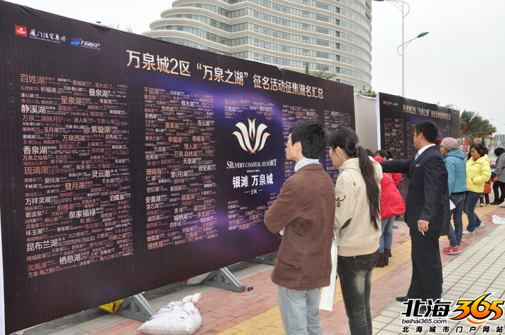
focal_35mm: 34
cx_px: 257
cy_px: 168
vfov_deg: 38.8
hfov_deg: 55.9
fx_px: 476
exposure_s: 1/200
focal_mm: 22
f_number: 13
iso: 1000
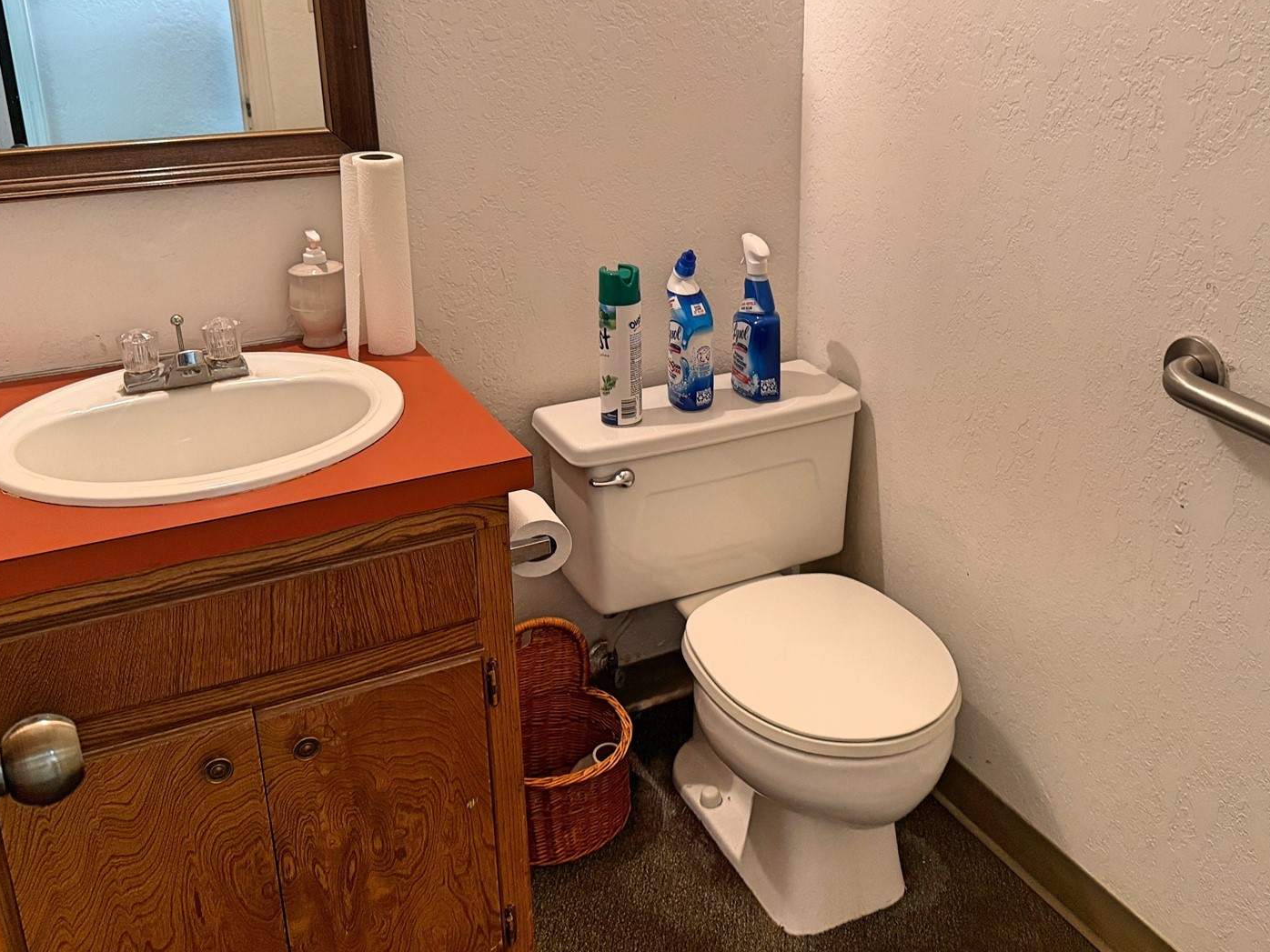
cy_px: 356
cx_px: 716
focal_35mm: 33
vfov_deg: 42.6
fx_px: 1211
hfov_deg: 55.2
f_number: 1.78
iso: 400
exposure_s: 1/60
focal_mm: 6.76
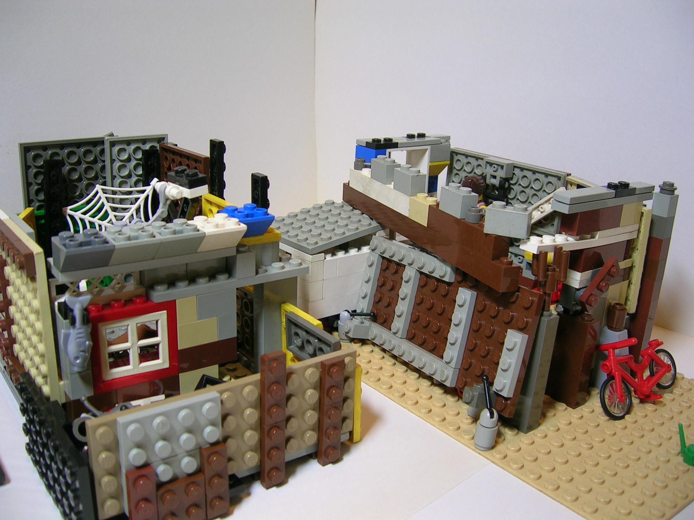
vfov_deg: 40.7
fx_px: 702
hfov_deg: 52.6
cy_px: 260
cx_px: 347
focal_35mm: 35
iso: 50
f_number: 2.8
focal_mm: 5.4
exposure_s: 1/11.1
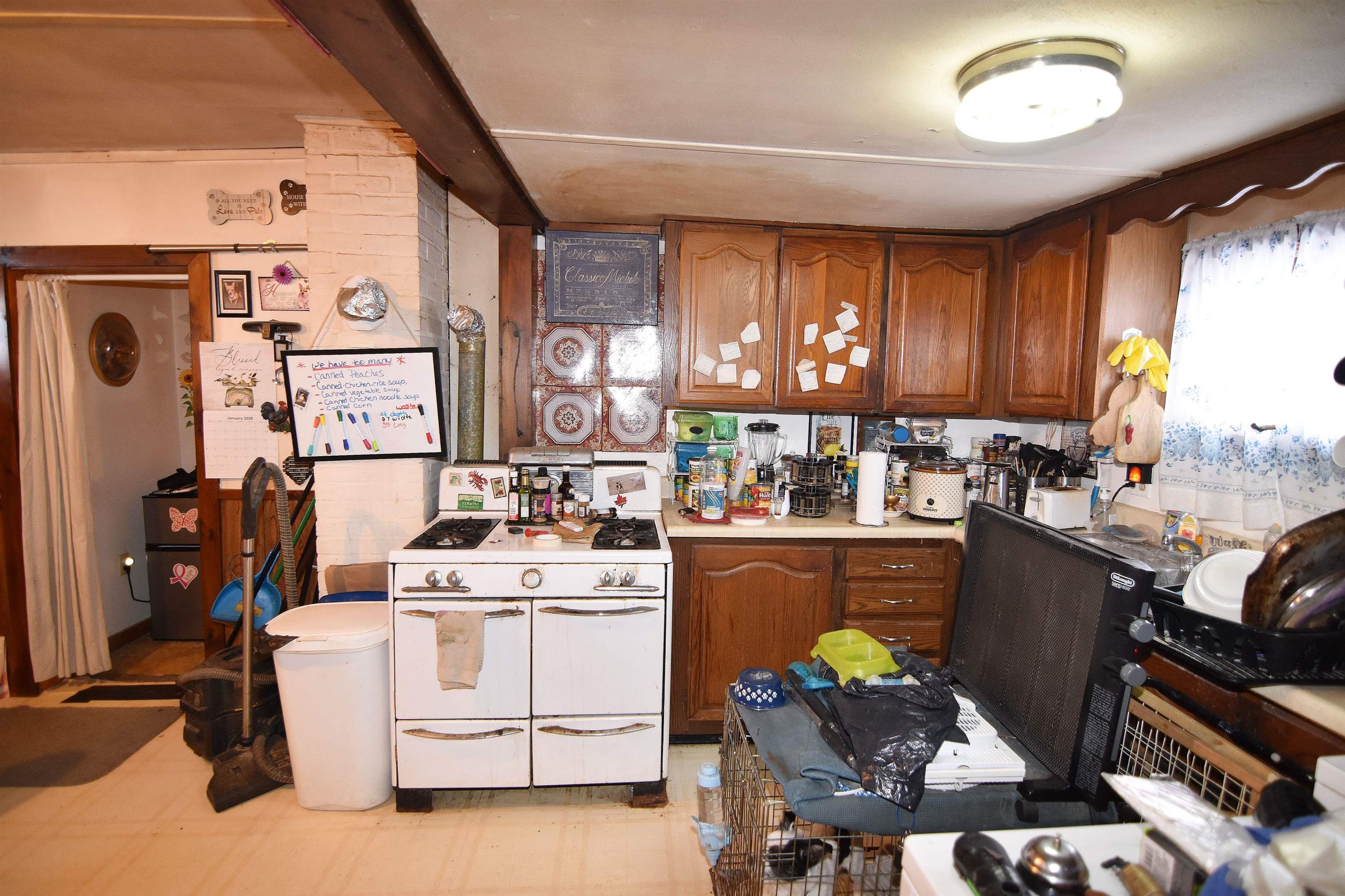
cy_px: 448
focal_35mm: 16
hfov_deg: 95.0
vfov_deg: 72.0
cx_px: 672
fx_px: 616
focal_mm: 11
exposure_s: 1/60
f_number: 2.8
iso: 900
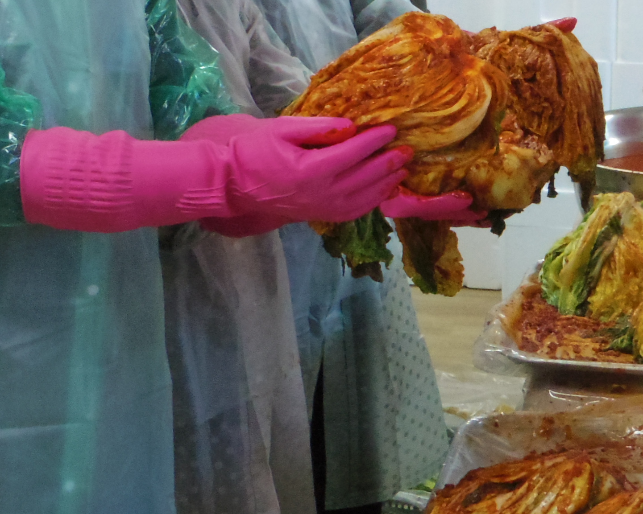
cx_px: 500
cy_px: 111
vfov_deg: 18.1
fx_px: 1599
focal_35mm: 84
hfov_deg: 22.5
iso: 1600
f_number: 8
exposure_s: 1/30
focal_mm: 6.8
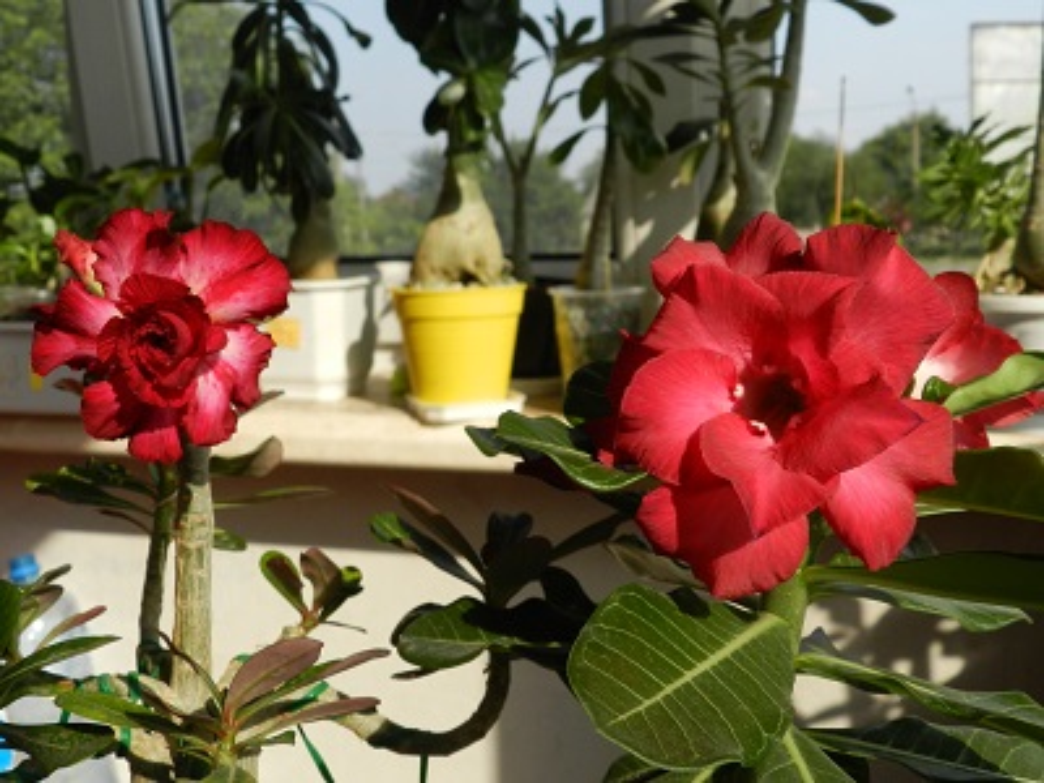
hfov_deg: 56.8
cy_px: 392
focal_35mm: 32
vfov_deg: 44.2
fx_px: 965
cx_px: 522
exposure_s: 1/800
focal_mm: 5.6
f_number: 3.7
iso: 160
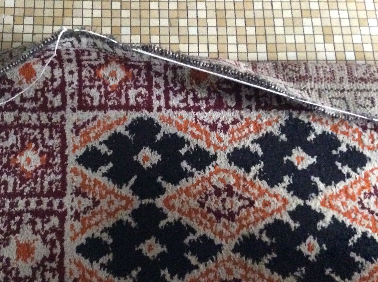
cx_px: 139
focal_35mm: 44
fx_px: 480
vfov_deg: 32.8
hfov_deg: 42.6
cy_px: 158
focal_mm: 3.3
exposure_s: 1/17
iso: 800
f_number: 2.4
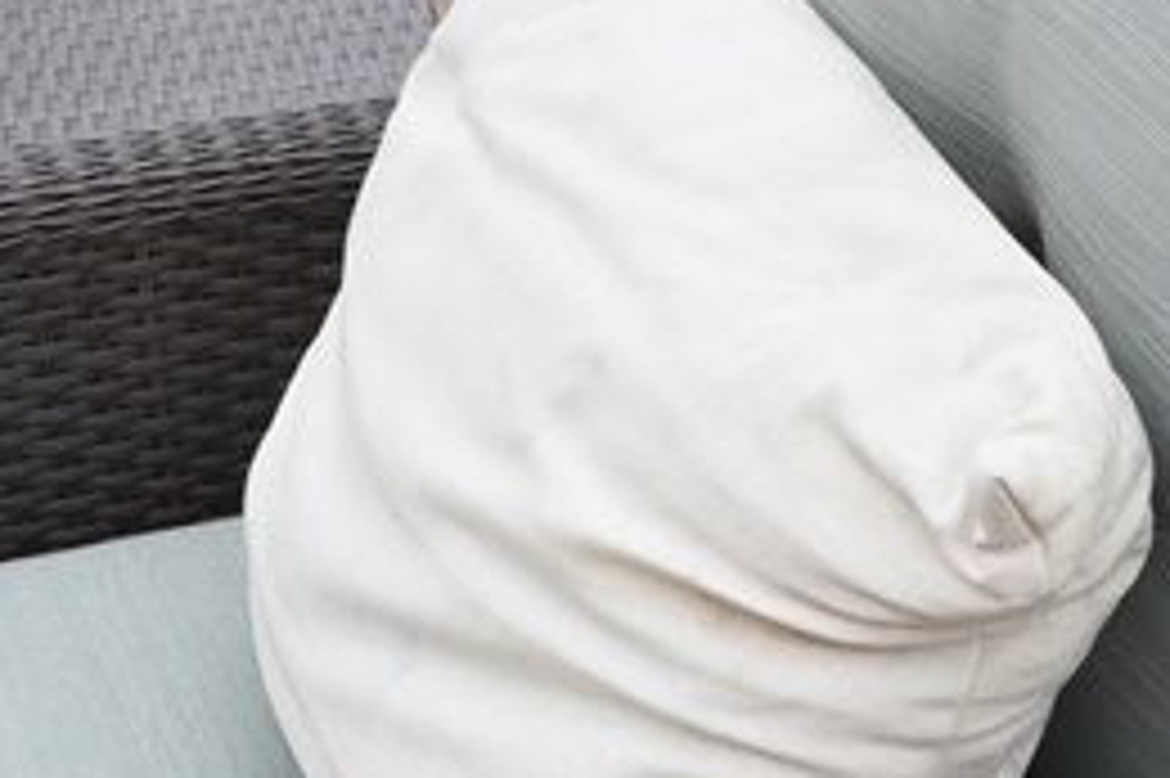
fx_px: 2696
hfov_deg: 23.9
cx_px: 1012
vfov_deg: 16.4
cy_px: 225
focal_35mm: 83
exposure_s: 1/160
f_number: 6.3
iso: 200
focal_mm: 24
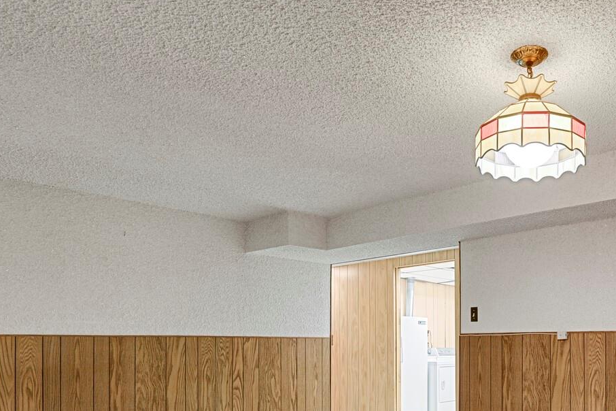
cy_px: 335
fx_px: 513
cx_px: 449
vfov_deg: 41.5
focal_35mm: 30
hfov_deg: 59.2
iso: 250
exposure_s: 25
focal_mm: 17
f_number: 8
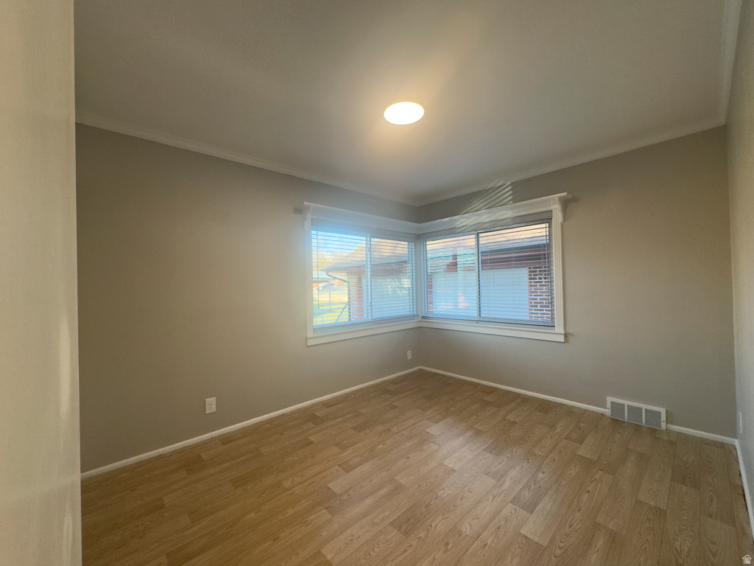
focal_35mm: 14
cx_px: 377
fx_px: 305
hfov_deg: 102.1
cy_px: 283
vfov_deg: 85.7
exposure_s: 1/120
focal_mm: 2.22
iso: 100
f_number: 2.2
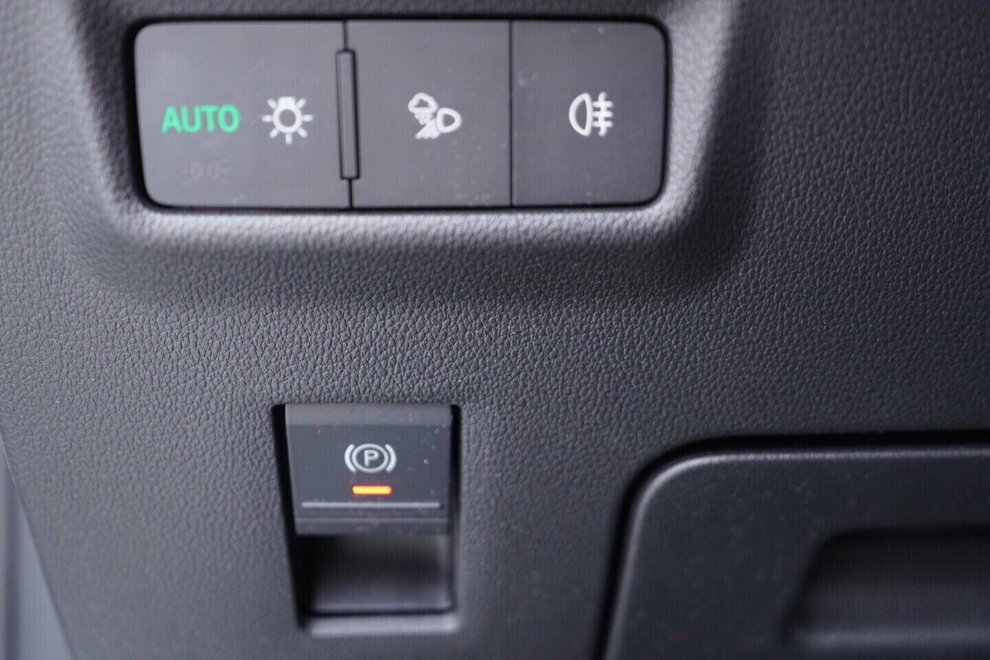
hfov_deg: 53.1
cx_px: 495
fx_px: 990
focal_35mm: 36
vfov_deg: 36.9
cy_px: 330
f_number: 2.8
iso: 640
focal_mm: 24
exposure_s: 1/40
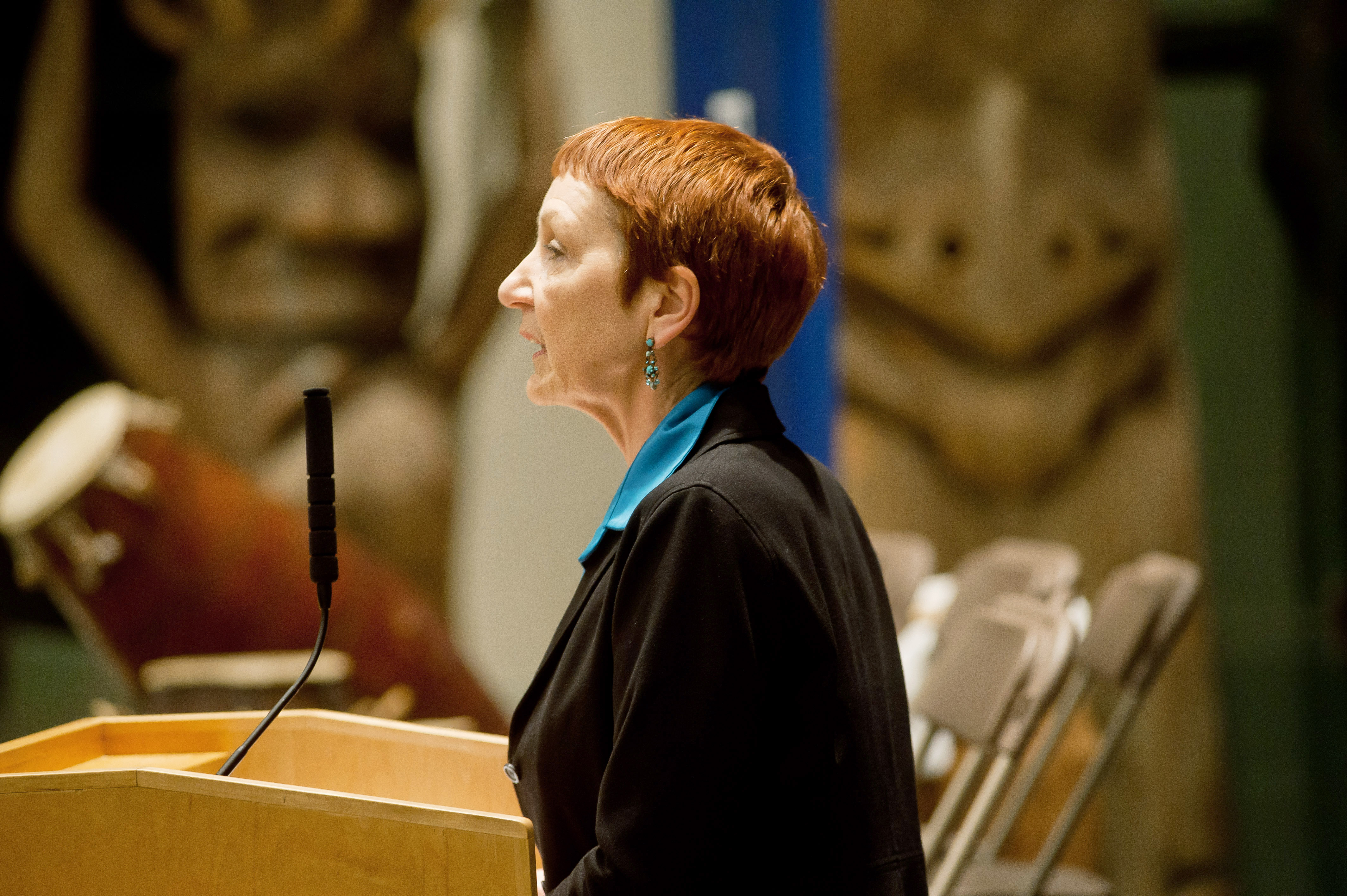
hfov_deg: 12.8
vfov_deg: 8.6
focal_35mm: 160
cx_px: 674
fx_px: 5983
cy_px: 448
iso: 3200
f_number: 4
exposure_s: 1/80
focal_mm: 160
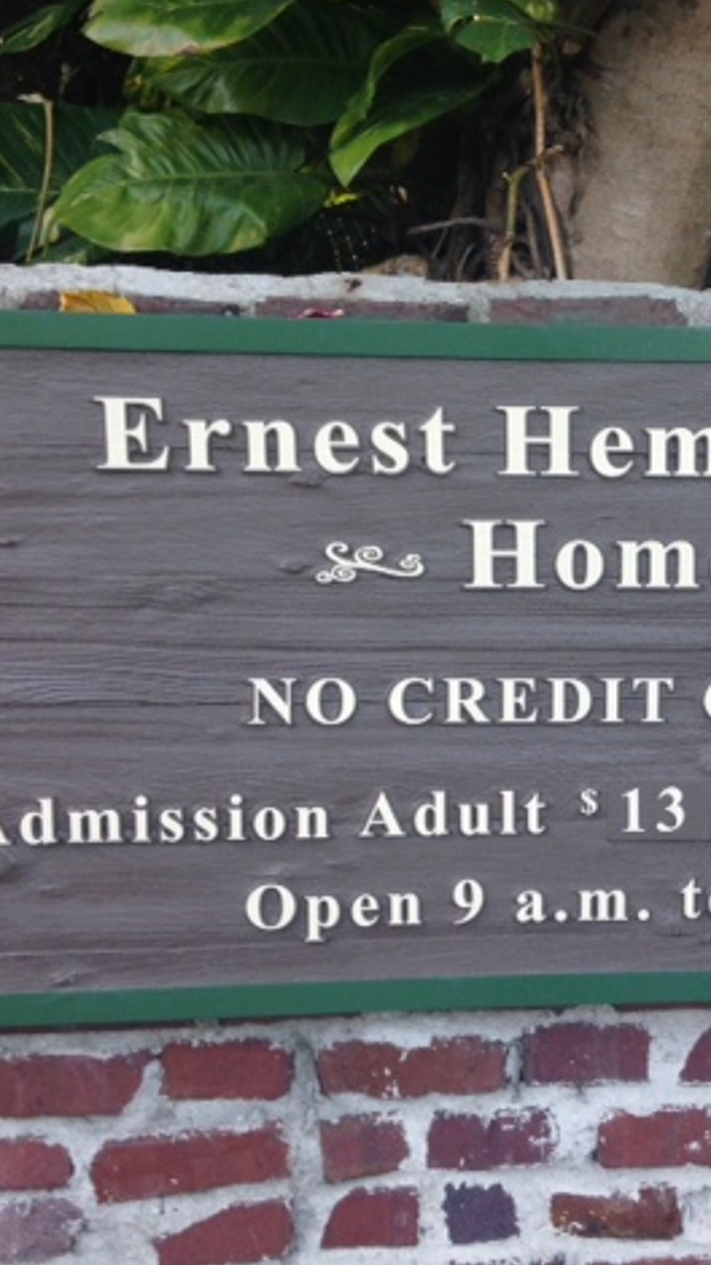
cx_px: 646
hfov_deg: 23.7
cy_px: 622
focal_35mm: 49
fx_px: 1644
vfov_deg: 42.1
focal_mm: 4.12
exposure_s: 1/60
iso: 50
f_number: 2.4
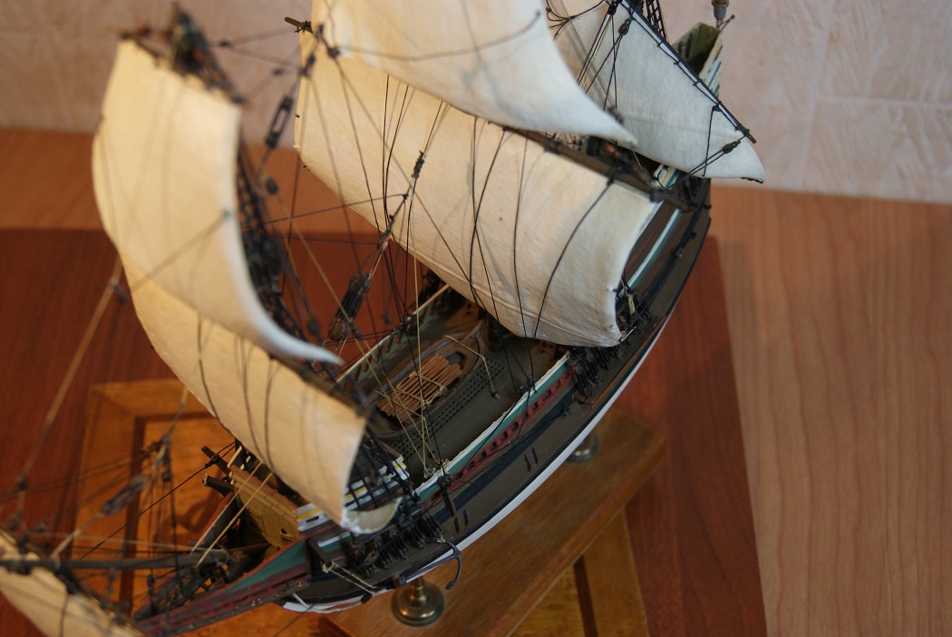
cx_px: 476
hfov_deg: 37.8
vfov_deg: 25.8
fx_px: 1389
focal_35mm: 52
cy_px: 318
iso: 320
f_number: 5
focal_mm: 35
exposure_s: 1/60
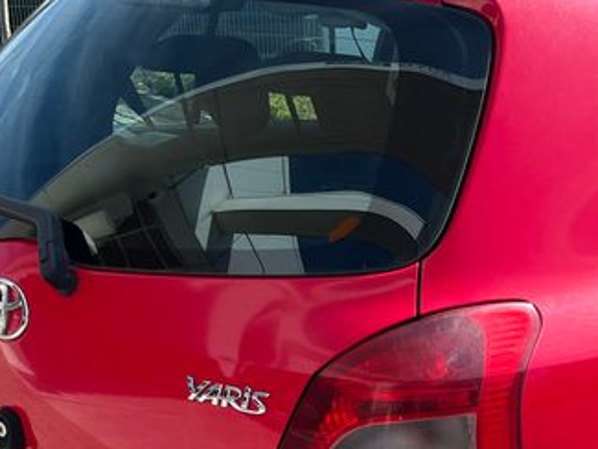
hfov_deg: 23.6
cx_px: 447
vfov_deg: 17.5
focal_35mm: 82
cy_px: 464
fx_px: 1417
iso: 50
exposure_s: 1/1647
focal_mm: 5.1
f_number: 1.6
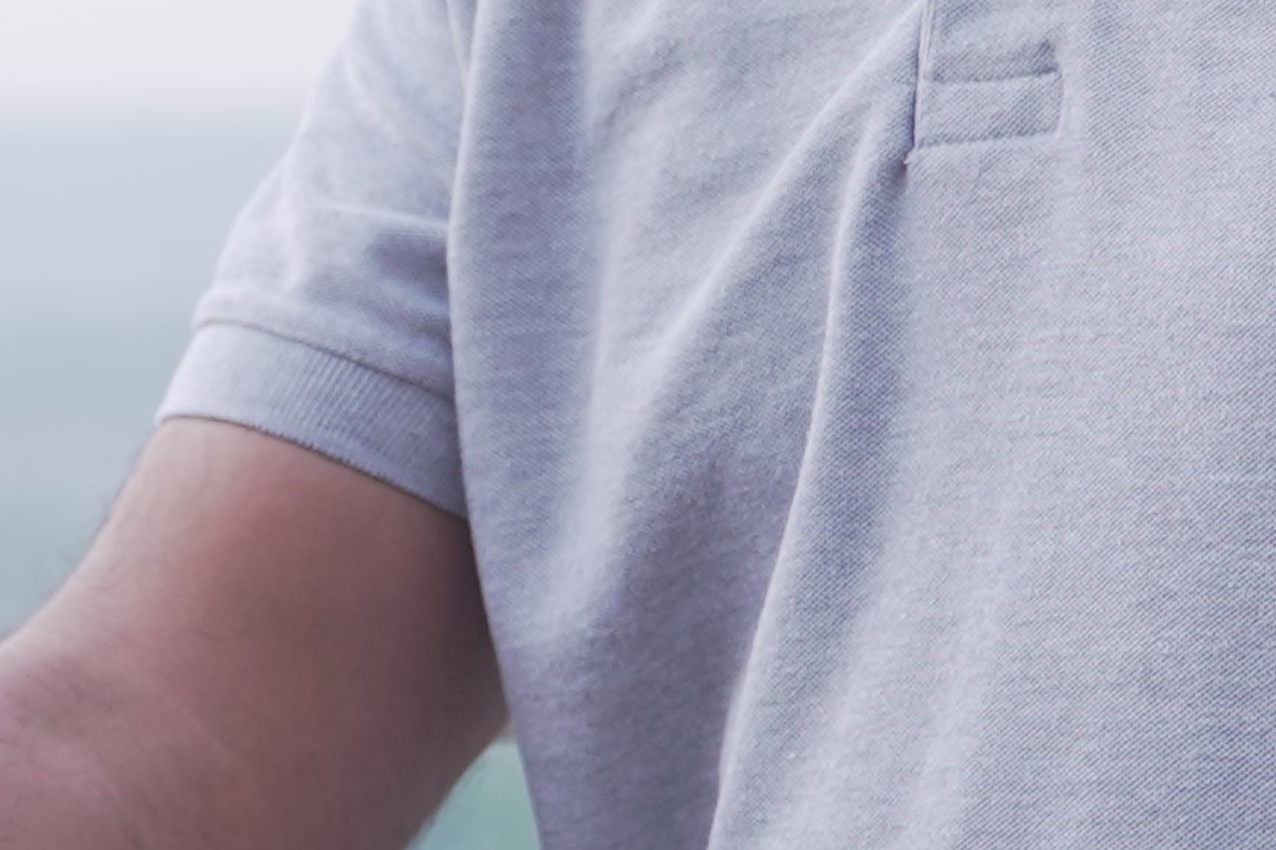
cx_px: -662
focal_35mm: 268
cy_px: 5
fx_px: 9497
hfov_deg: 7.5
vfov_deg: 5.1
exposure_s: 1/320
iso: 200
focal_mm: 46
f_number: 2.8
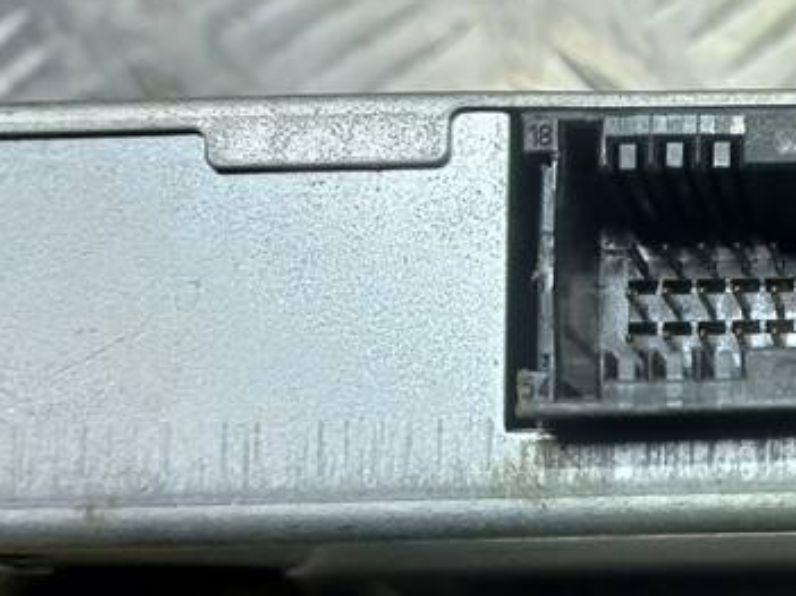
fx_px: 1678
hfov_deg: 24.6
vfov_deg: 20.2
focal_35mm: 73
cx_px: 903
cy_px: 313
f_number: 1.8
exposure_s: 1/50
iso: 32
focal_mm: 4.6
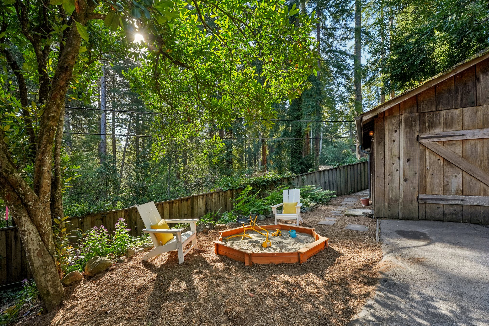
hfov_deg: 101.9
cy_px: 163
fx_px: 198
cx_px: 244
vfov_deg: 78.8
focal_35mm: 15
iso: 640
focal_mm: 14.6
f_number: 8
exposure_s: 1/250
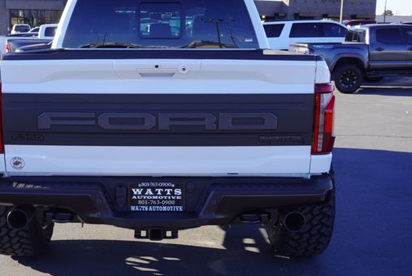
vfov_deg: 28.3
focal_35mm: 48
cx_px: 155
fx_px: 546
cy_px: 129
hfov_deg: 41.1
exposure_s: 1/100
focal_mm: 25
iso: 100
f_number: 6.3
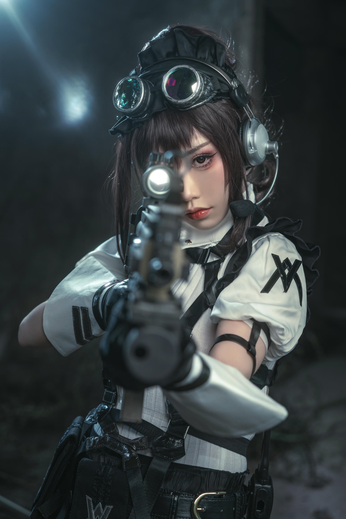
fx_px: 793
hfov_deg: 24.6
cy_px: 260
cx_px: 173
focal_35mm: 55
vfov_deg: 36.2
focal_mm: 55
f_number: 3.2
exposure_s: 1/40
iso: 200
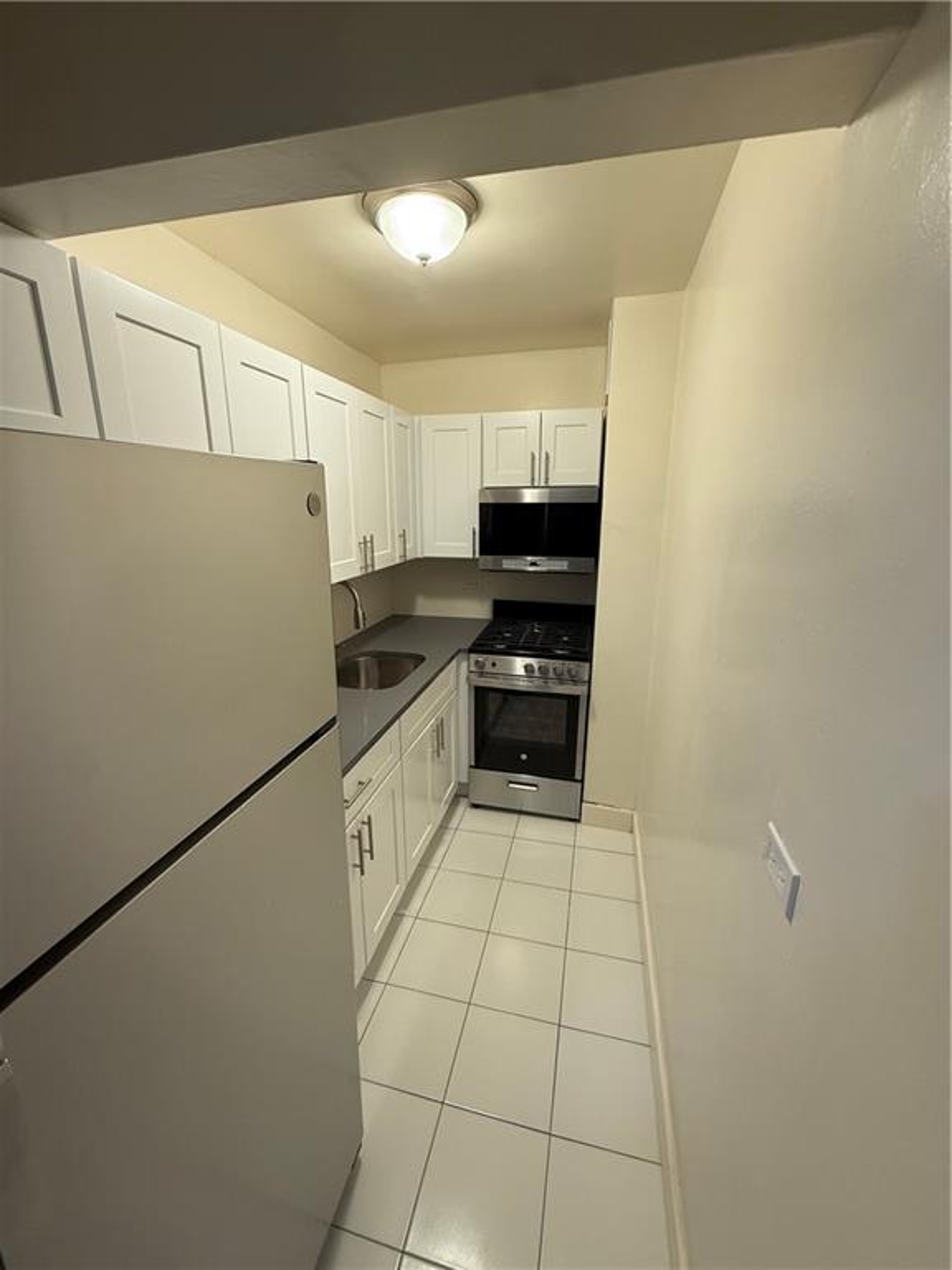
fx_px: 513
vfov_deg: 102.1
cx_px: 476
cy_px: 635
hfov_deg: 85.7
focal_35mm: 14
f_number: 2.2
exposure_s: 1/120
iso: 160
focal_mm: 2.22
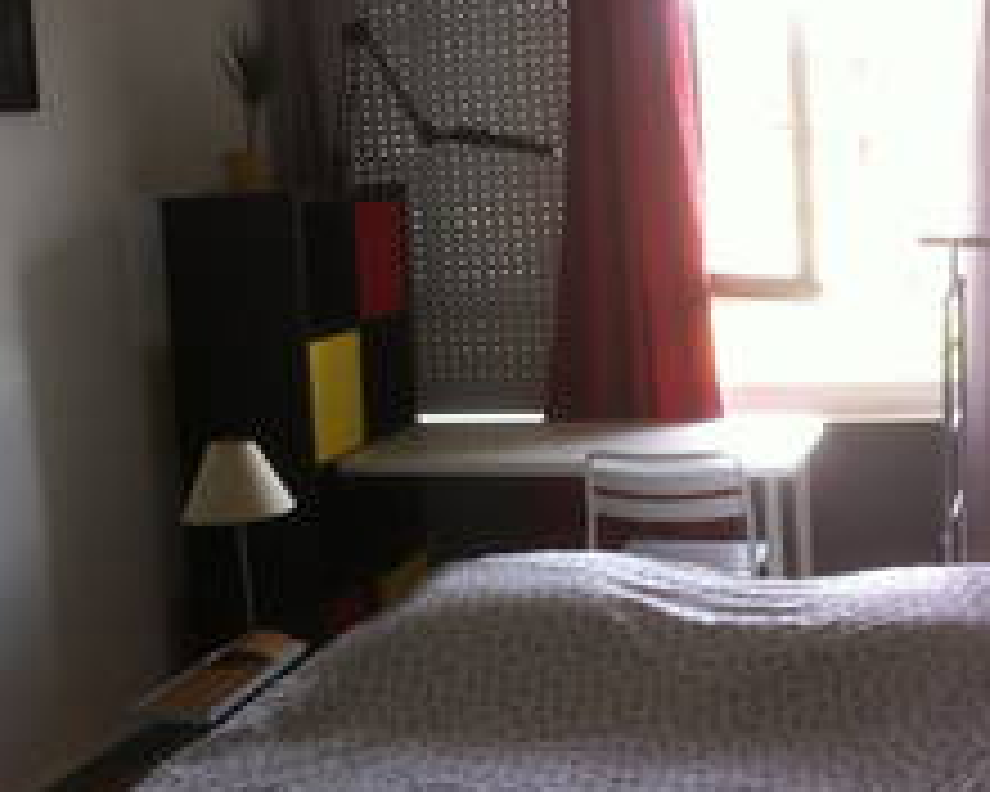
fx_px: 1641
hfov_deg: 33.5
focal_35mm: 56
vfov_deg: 27.1
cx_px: 446
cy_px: 342
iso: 80
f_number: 2.8
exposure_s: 1/30
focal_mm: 3.85
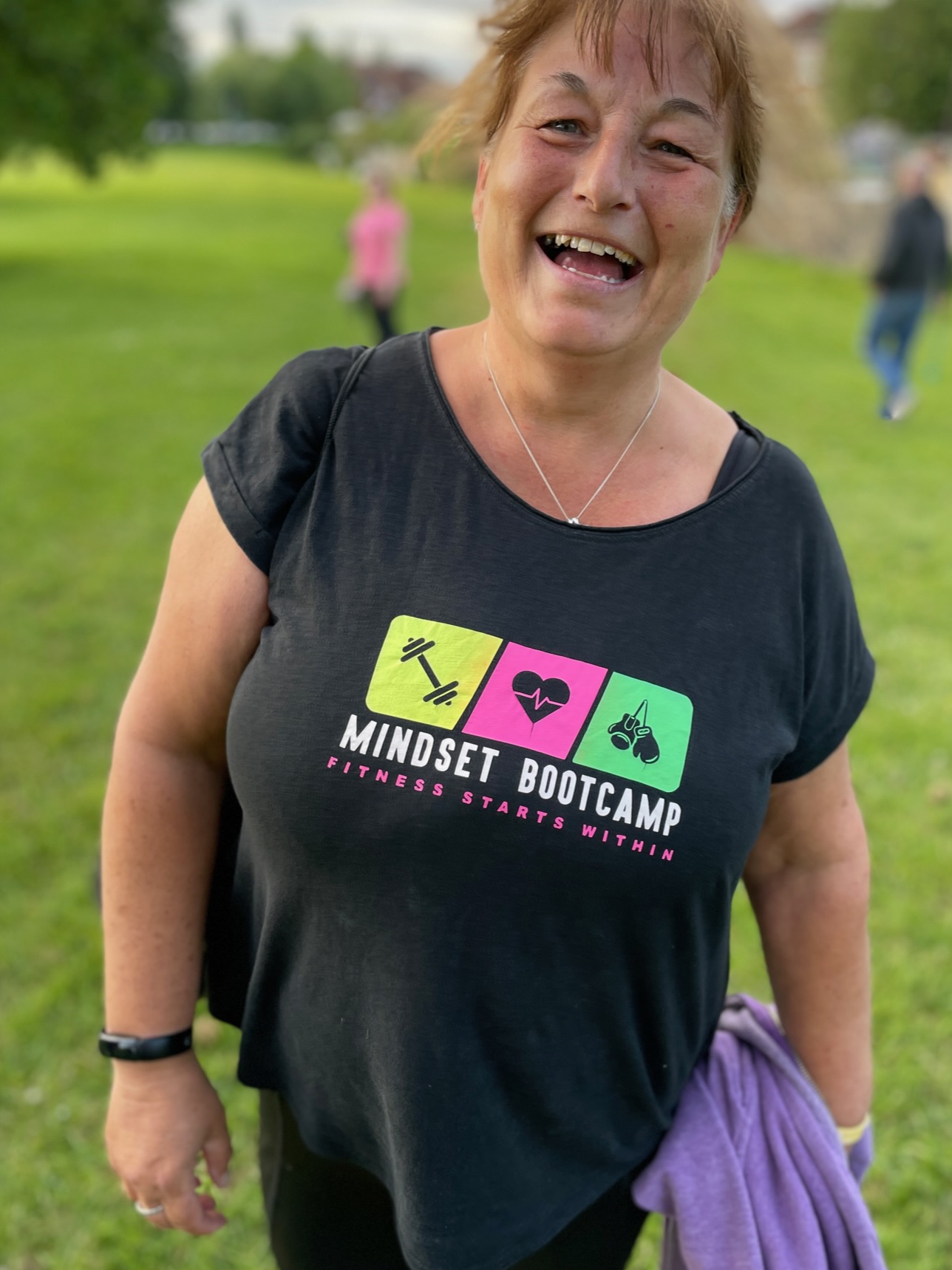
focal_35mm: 31
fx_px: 1137
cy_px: 646
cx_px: 503
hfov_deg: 45.4
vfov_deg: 58.4
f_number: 1.6
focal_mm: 4.2
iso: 40
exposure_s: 1/195
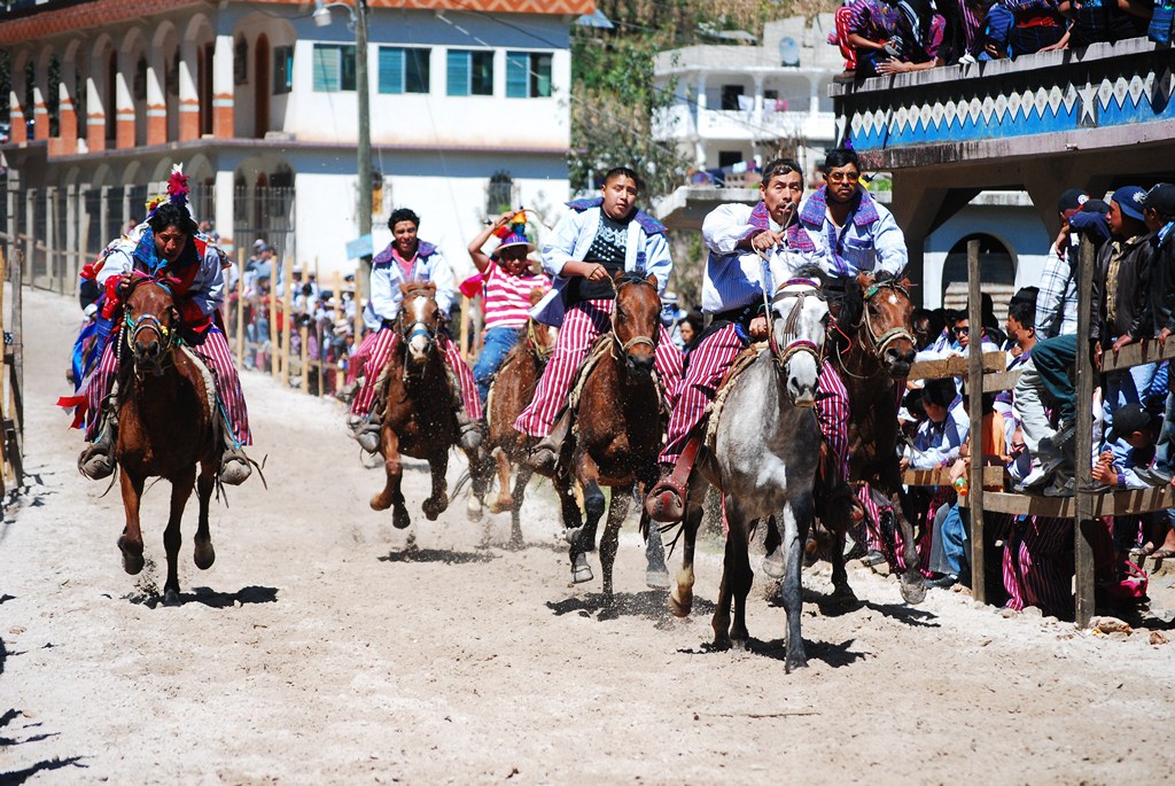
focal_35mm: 135
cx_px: 588
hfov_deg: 15.2
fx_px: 4411
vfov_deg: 10.2
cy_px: 393
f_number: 4.5
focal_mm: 90
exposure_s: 1/2500
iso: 400
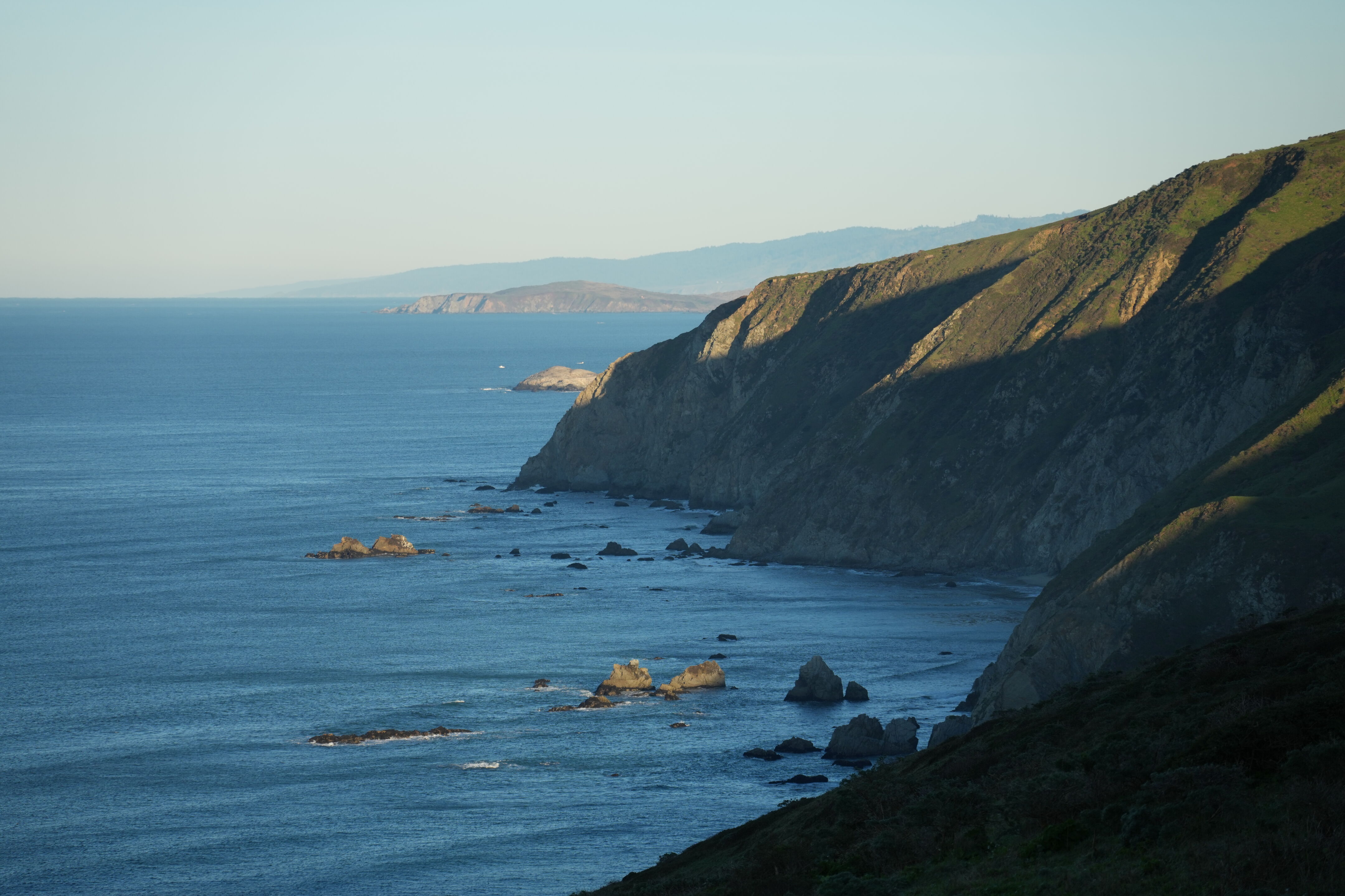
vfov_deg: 8.7
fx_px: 5865
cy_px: 448
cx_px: 672
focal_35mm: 157
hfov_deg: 13.1
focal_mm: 157
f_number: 6.3
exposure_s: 1/800
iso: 320
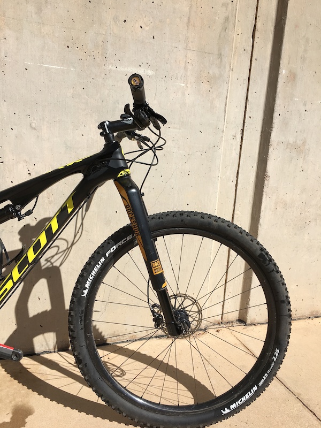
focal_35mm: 29
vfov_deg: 61.7
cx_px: 160
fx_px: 359
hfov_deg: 48.2
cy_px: 214
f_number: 2.2
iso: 25
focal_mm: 4.15
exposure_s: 1/2198
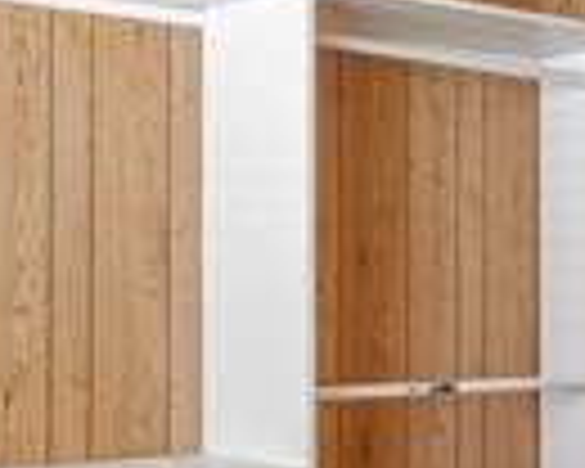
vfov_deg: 18.5
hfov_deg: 22.9
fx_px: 1437
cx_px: 374
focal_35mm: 83
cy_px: 252
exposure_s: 1/2
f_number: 7.1
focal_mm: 12
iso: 100
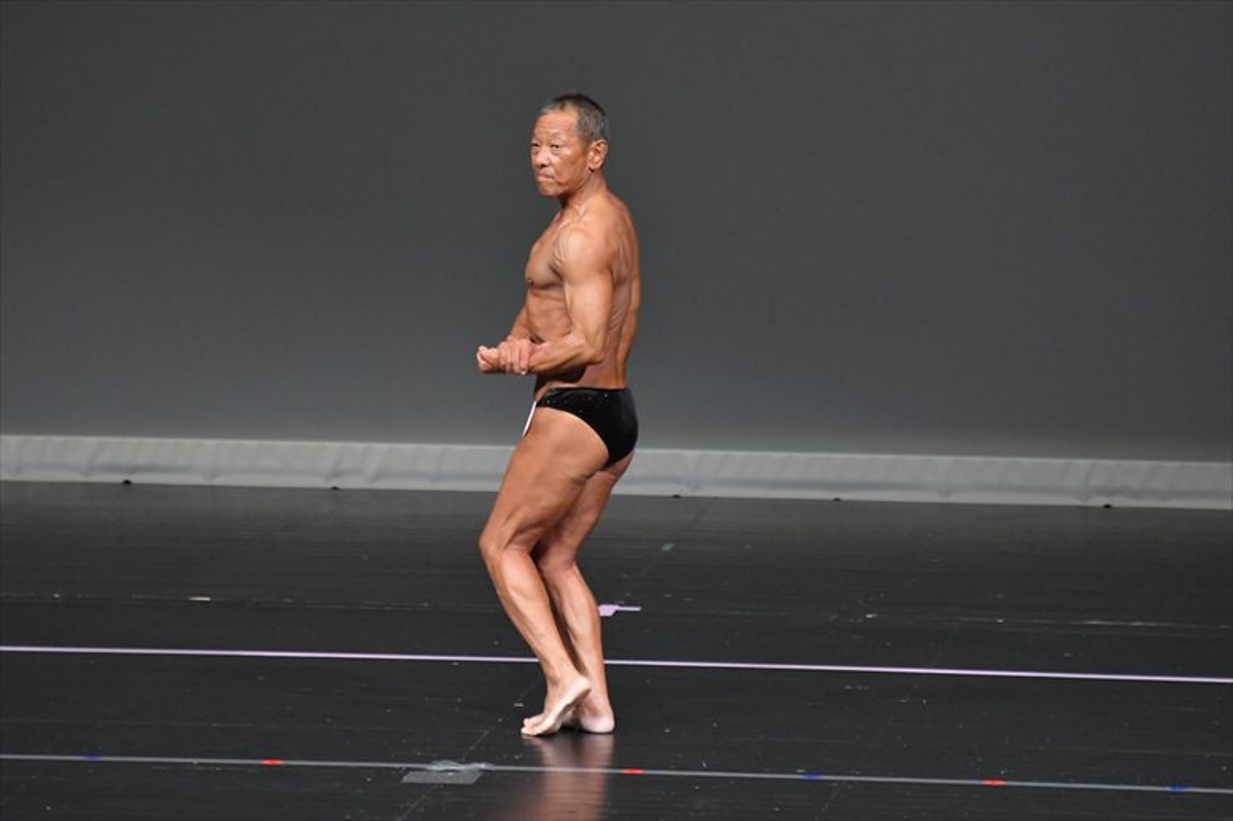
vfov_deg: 4.0
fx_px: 11811
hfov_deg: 6.0
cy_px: 410
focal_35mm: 345
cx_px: 616
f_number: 5.6
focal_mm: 230
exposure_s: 1/400
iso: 4000
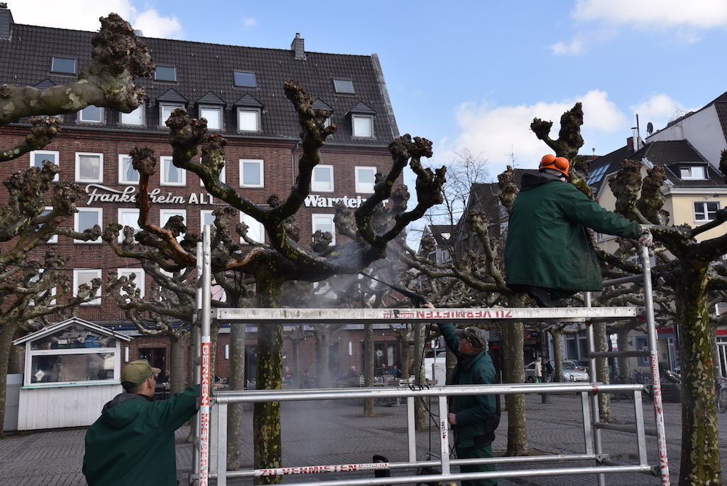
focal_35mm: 38
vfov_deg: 35.1
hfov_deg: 50.7
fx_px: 768
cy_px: 243
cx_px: 364
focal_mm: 38
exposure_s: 1/250
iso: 220
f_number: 8
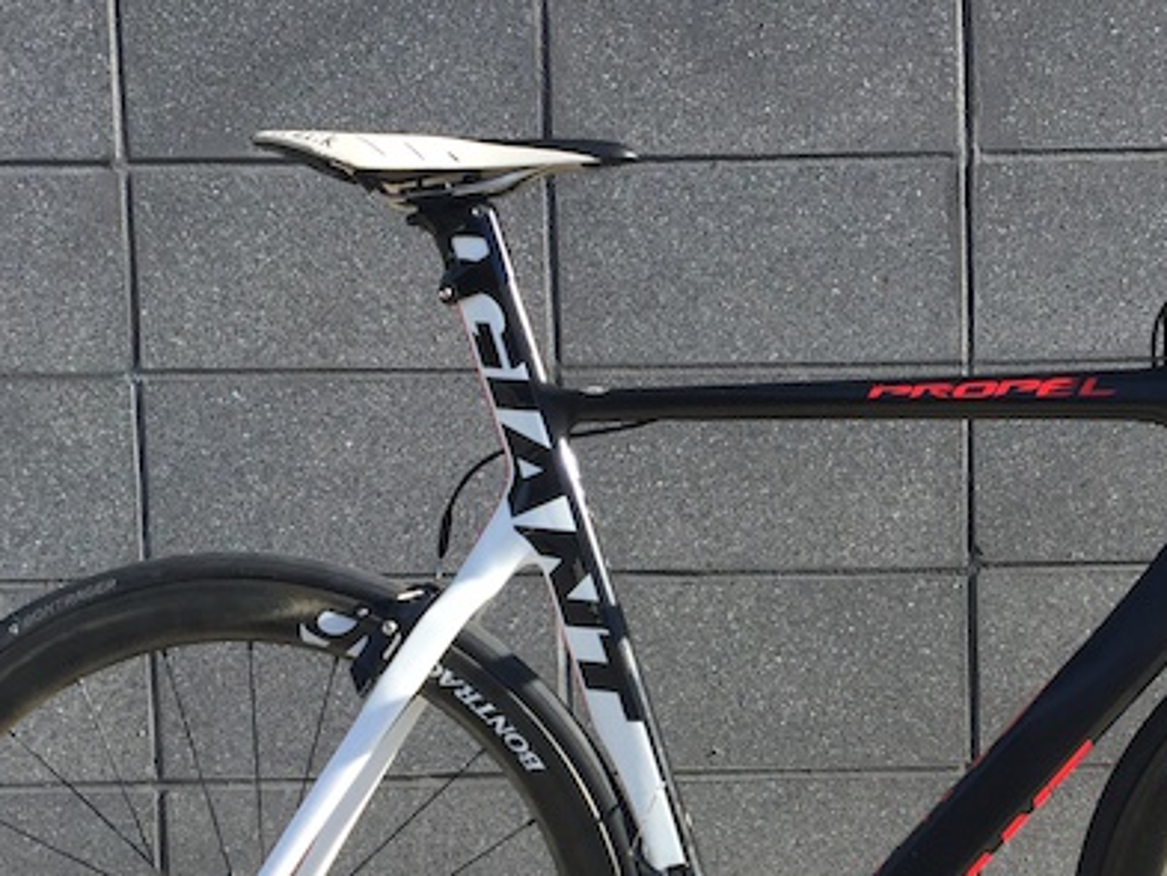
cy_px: 647
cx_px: 891
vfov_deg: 24.6
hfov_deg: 32.0
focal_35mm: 59
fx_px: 1990
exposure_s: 1/989
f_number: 2.2
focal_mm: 4.15
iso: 32
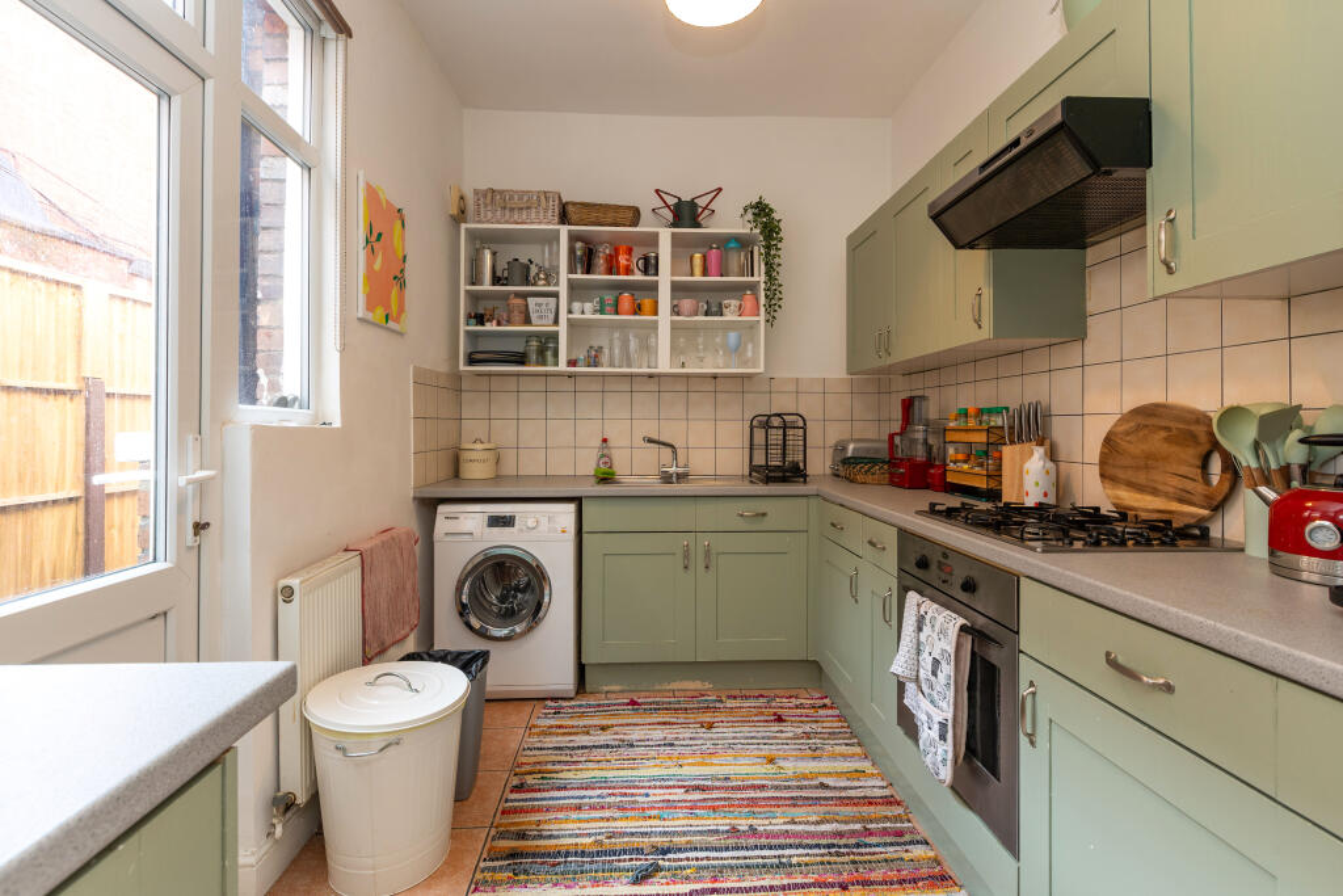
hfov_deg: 96.7
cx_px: 672
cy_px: 448
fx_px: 597
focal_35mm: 16
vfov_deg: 73.8
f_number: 8
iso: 320
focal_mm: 16
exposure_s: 1/8
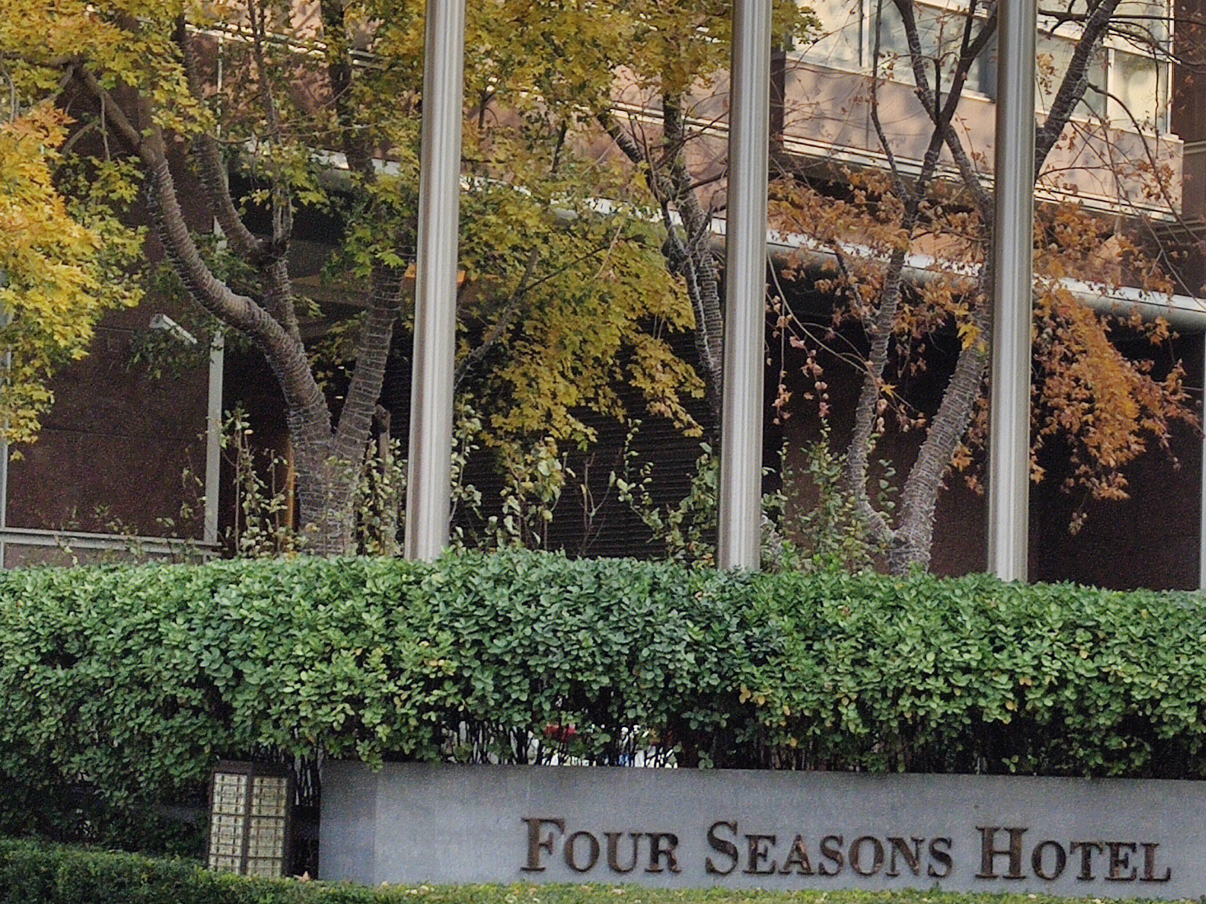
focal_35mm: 91
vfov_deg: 16.2
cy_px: 559
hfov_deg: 21.5
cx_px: 698
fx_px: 3170
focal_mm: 4.75
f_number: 1.75
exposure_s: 1/1569
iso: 112
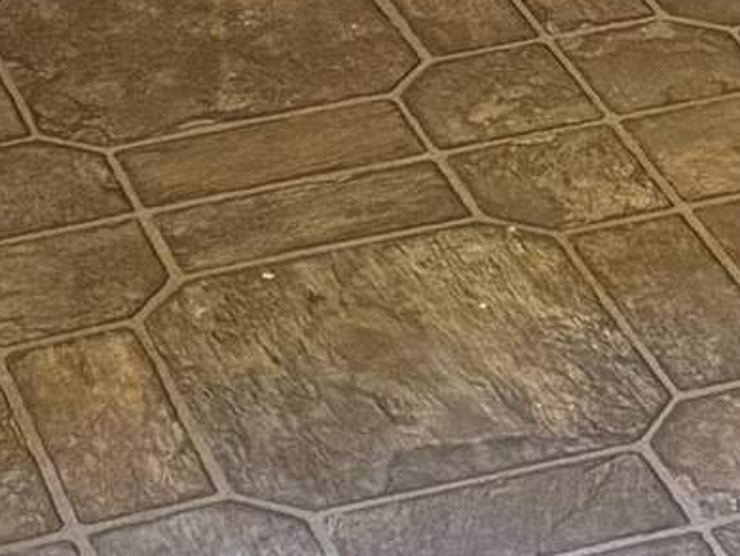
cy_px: -1266
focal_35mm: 189
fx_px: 4043
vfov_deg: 6.9
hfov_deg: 10.4
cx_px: 584
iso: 640
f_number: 1.78
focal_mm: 6.76
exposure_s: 1/60
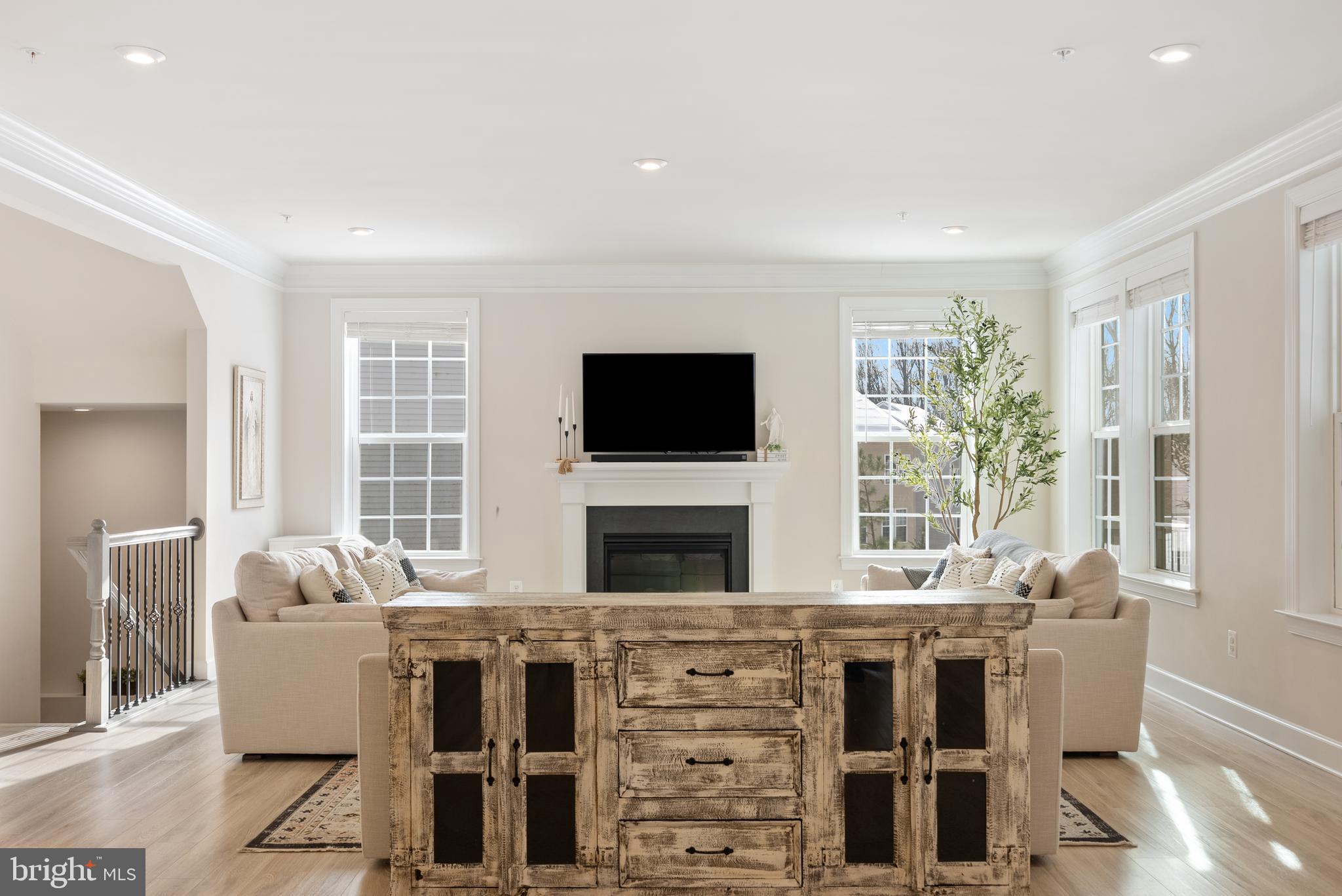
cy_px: 448
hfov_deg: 61.9
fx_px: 1119
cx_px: 671
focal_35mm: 30
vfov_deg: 43.6
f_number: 8
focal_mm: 30
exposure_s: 1/15
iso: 250
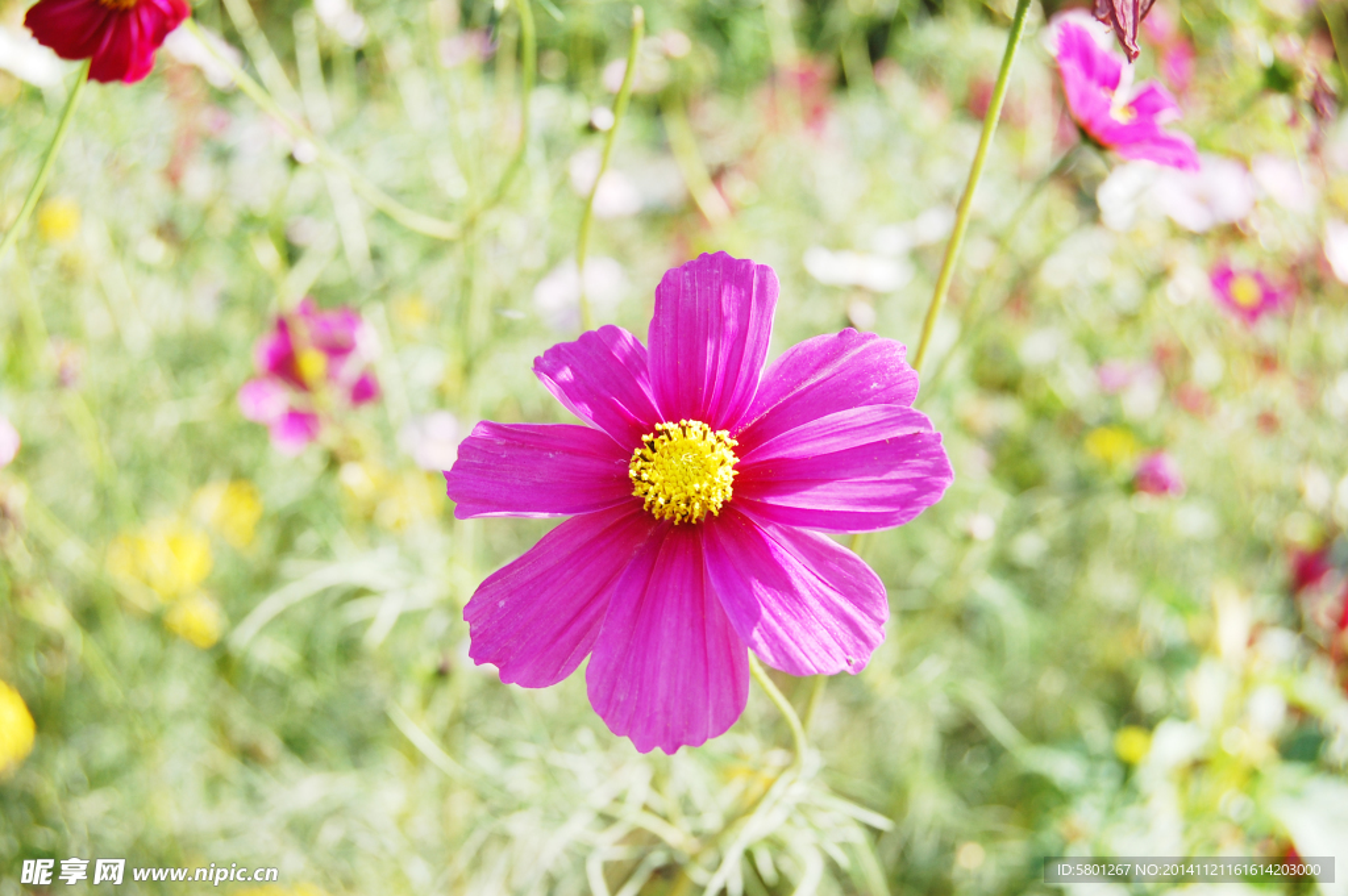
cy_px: 448
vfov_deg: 28.9
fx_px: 1740
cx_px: 674
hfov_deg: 42.4
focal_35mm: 46
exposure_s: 1/200
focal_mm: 31
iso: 200
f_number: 7.1
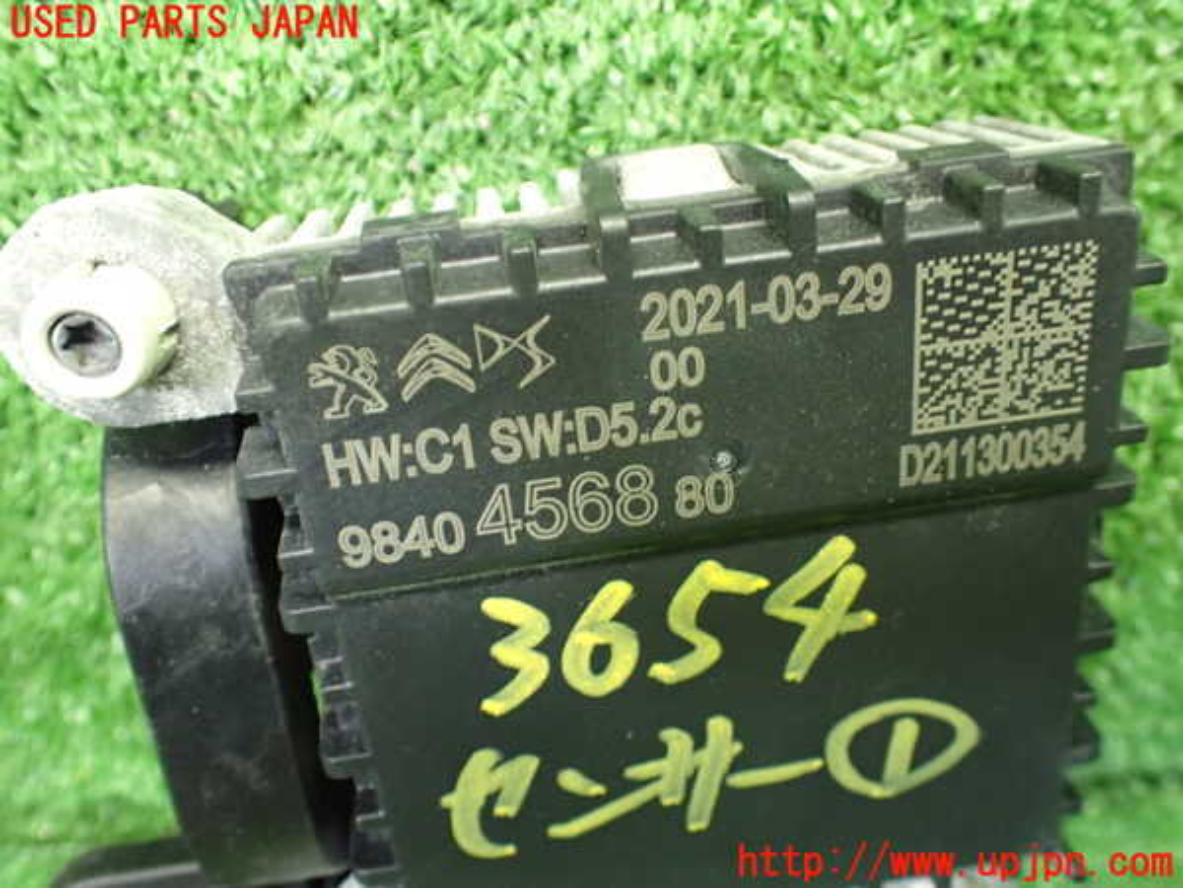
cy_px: 444
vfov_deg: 46.8
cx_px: 592
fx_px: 1025
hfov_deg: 60.0
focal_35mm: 30
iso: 800
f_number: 2.3
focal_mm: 5.4
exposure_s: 1/50
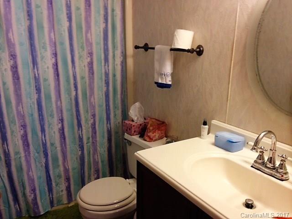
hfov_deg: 55.4
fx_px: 278
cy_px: 110
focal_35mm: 33
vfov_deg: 42.9
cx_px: 146
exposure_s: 1/20
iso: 80
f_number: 2.4
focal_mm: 4.12
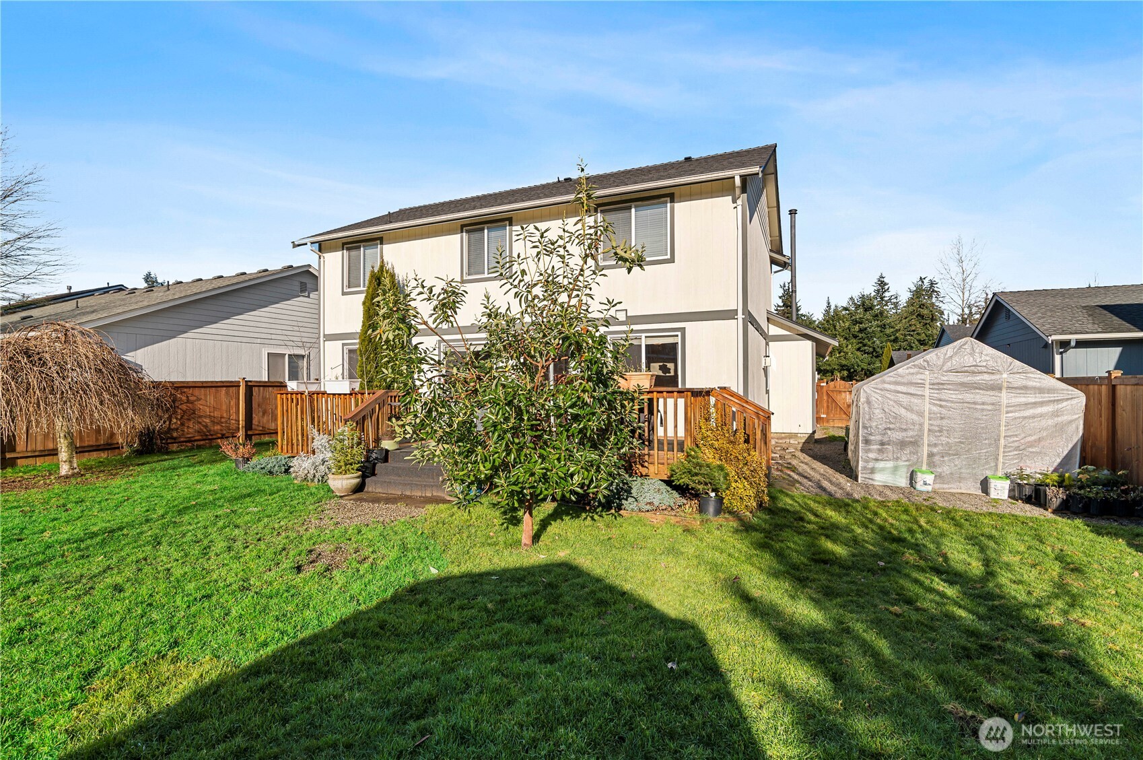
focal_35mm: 17
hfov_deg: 93.3
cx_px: 572
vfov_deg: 70.3
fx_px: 539
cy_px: 380
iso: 200
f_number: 8
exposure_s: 1/320
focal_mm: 17
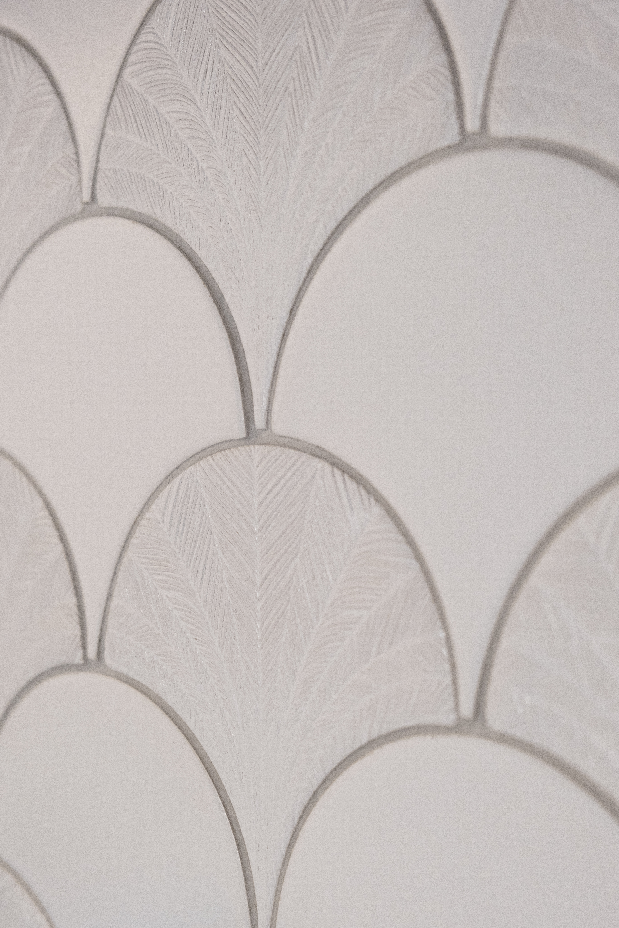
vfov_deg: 35.0
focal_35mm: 57
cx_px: 305
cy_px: 515
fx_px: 1470
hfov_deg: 23.8
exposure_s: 1/25
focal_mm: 32.9
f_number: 3.6
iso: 320
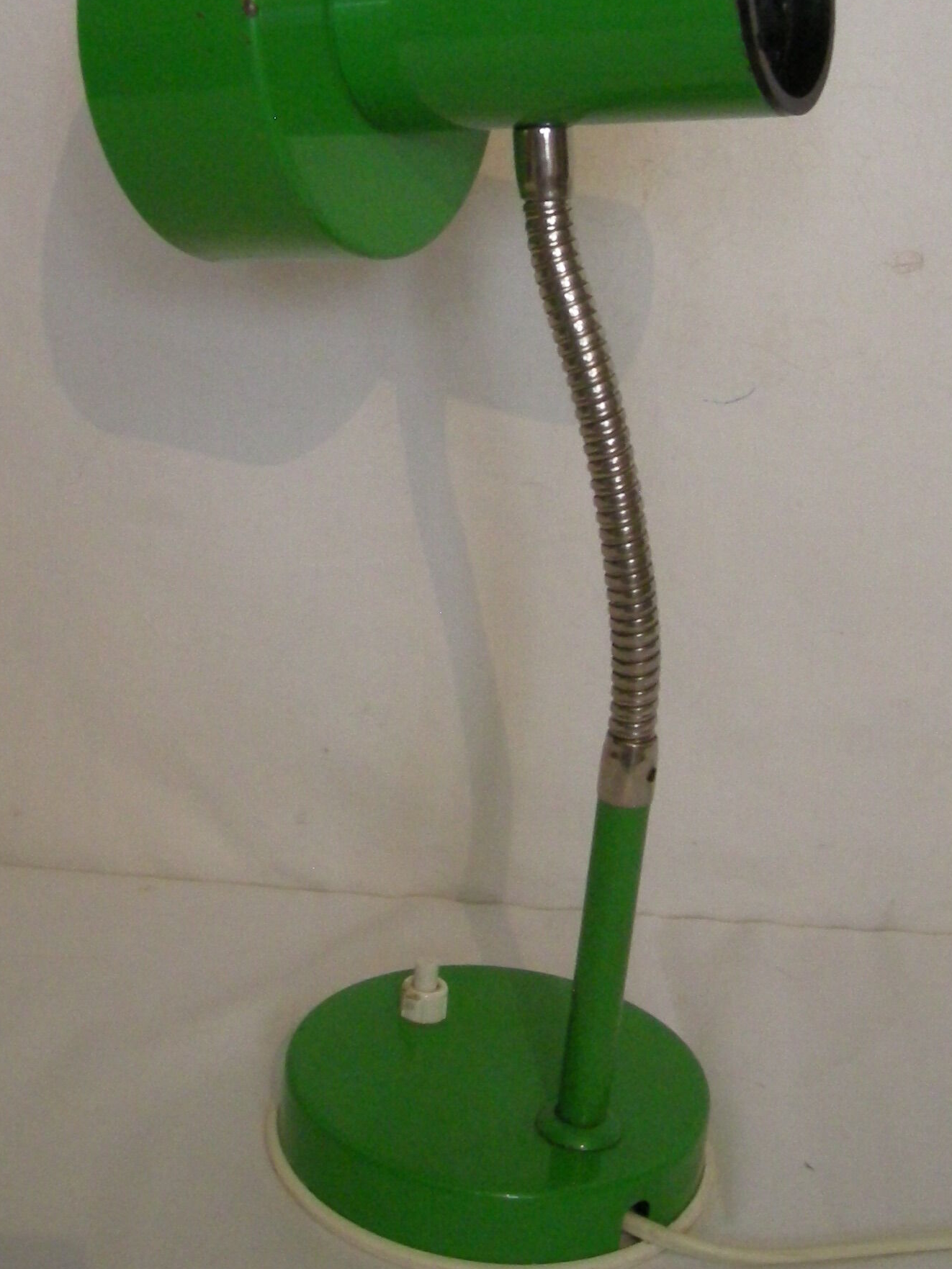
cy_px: 280
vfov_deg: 31.0
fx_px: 2237
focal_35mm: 61
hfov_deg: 24.0
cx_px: 448
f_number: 2.8
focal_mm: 5.7
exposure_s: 1/48
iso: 400
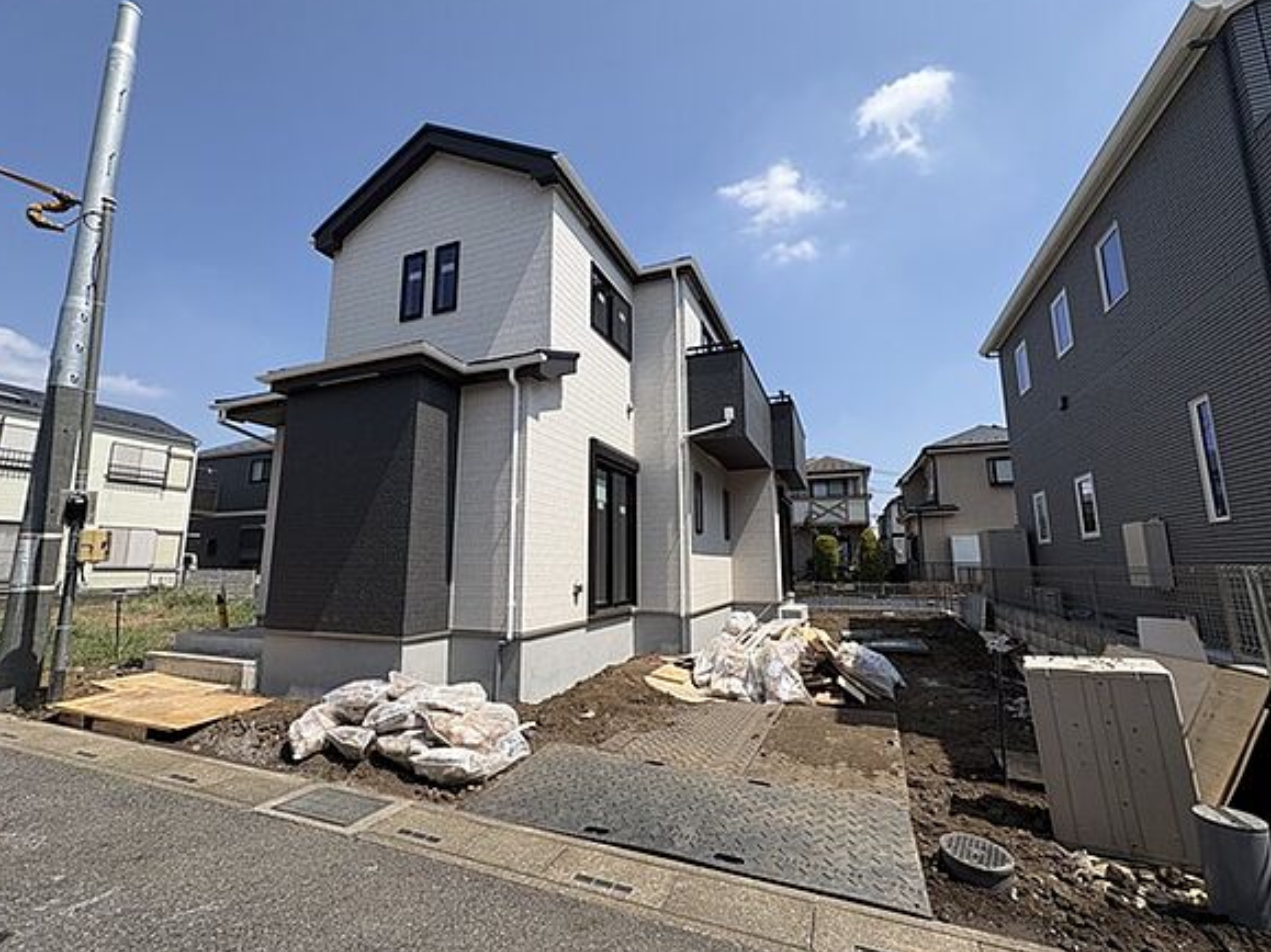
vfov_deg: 81.7
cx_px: 617
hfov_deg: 98.2
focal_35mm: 15
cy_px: 477
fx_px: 551
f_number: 2.2
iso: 50
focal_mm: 2.22
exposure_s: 1/2415
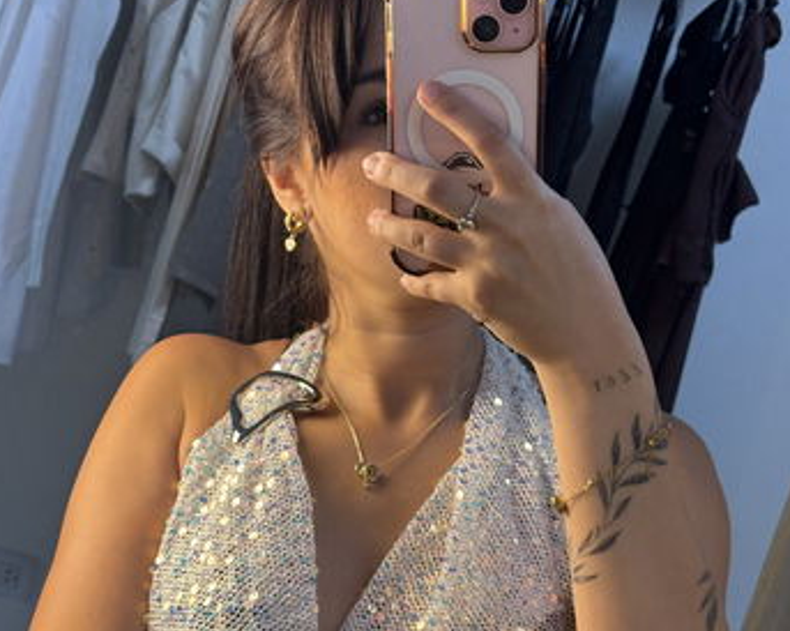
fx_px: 1846
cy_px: 471
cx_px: 373
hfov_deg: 24.2
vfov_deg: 19.3
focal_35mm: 79
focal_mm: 5.96
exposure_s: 1/100
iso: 50
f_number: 1.6
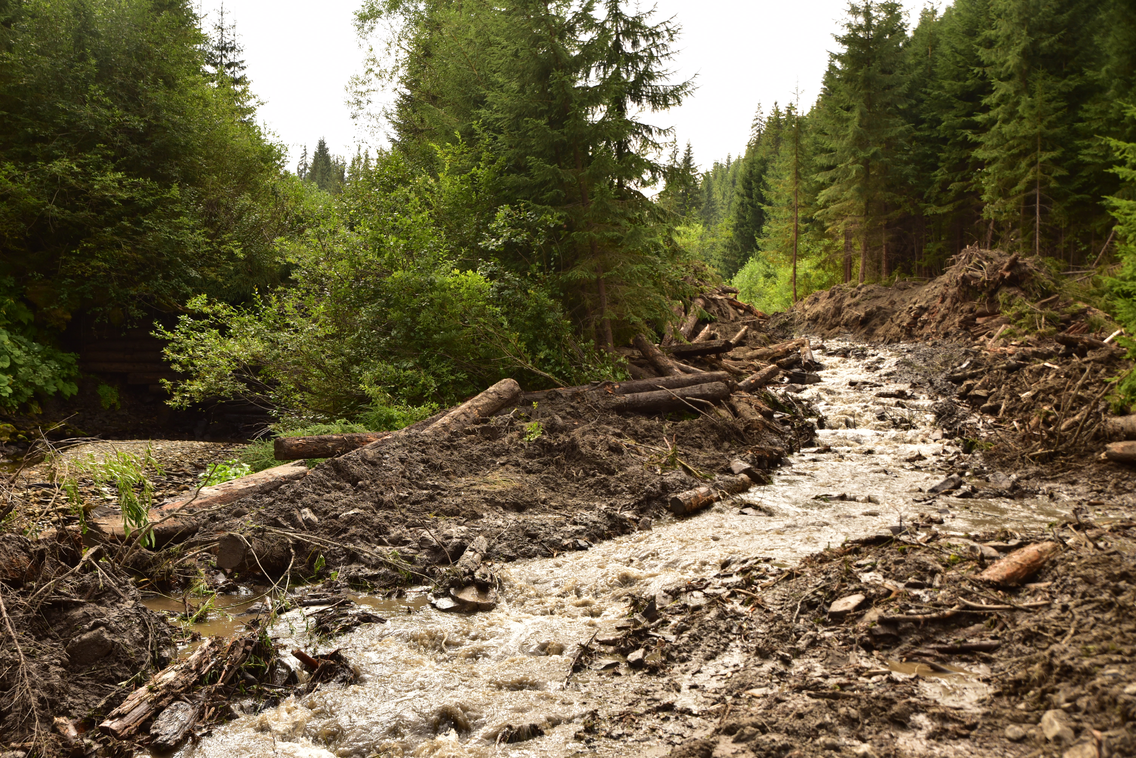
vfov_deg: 24.6
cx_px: 568
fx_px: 1736
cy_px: 379
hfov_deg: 36.2
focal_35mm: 55
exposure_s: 1/640
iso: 400
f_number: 5.6
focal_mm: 55
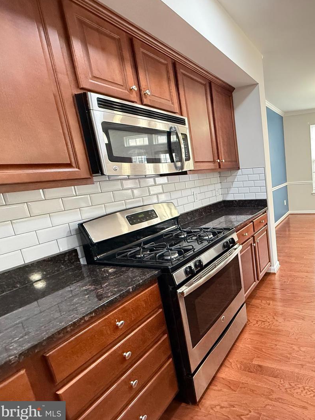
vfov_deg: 84.7
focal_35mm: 19
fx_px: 230
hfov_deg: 59.0
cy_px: 210
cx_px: 281
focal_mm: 2.22
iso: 640
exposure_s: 1/60
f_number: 2.2
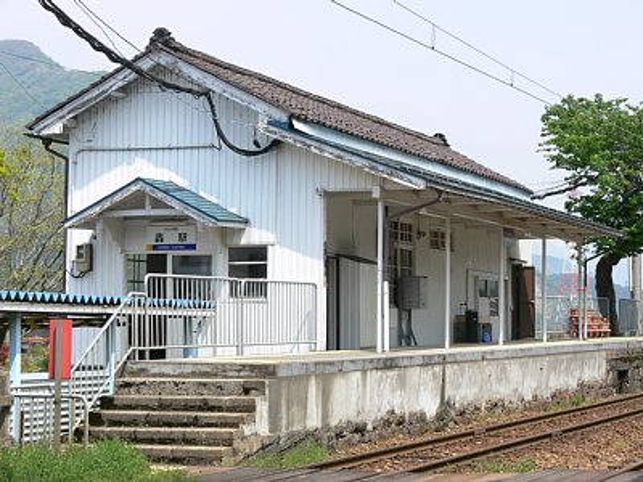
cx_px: 322
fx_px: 1653
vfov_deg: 16.6
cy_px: 241
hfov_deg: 22.0
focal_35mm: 89
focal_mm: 18.8
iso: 80
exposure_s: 1/200
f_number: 5.6
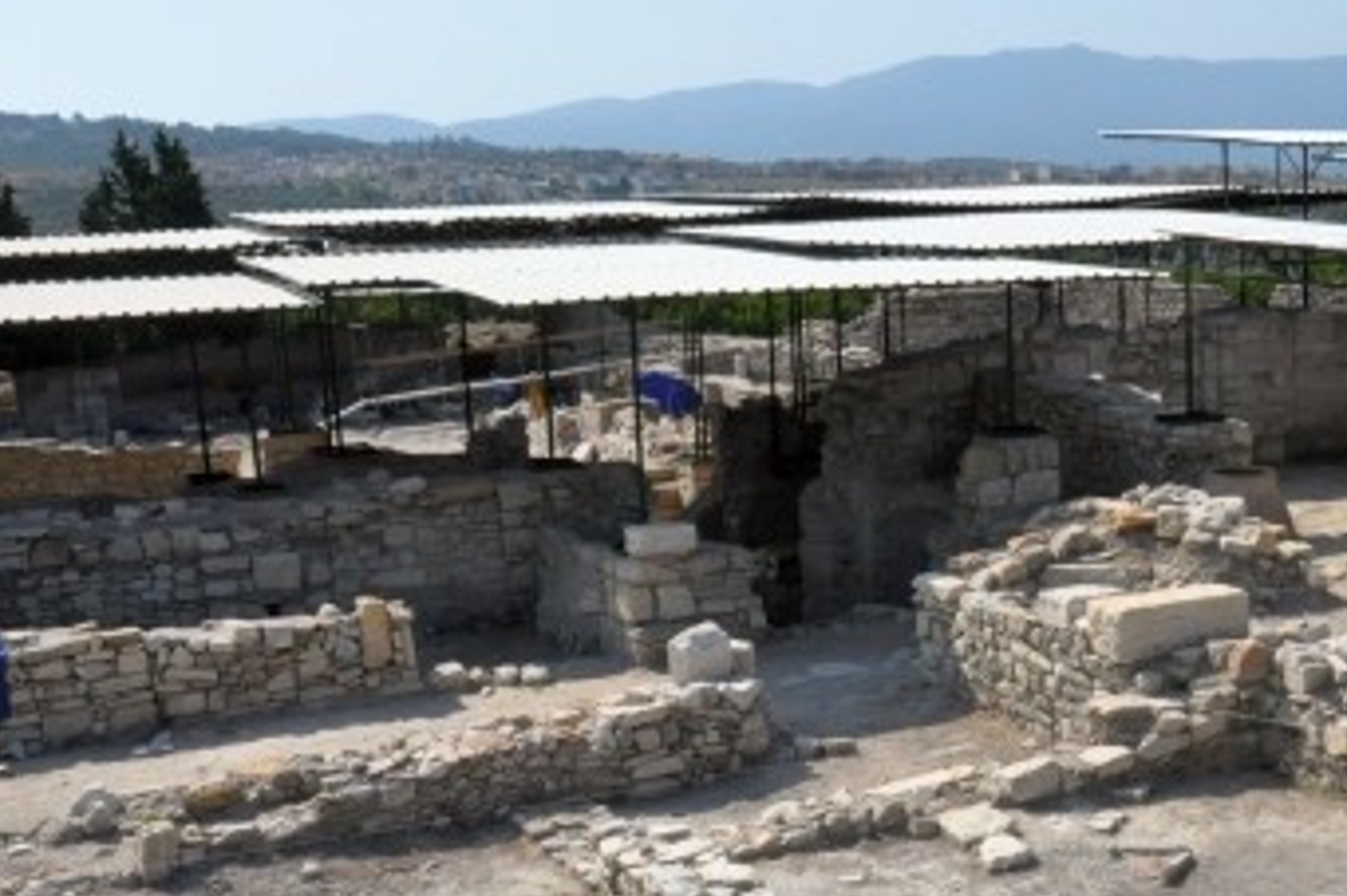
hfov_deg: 36.2
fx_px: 1982
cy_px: 681
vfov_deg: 25.2
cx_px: 1086
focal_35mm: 53
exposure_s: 1/1000
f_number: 16
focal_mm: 18
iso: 1000
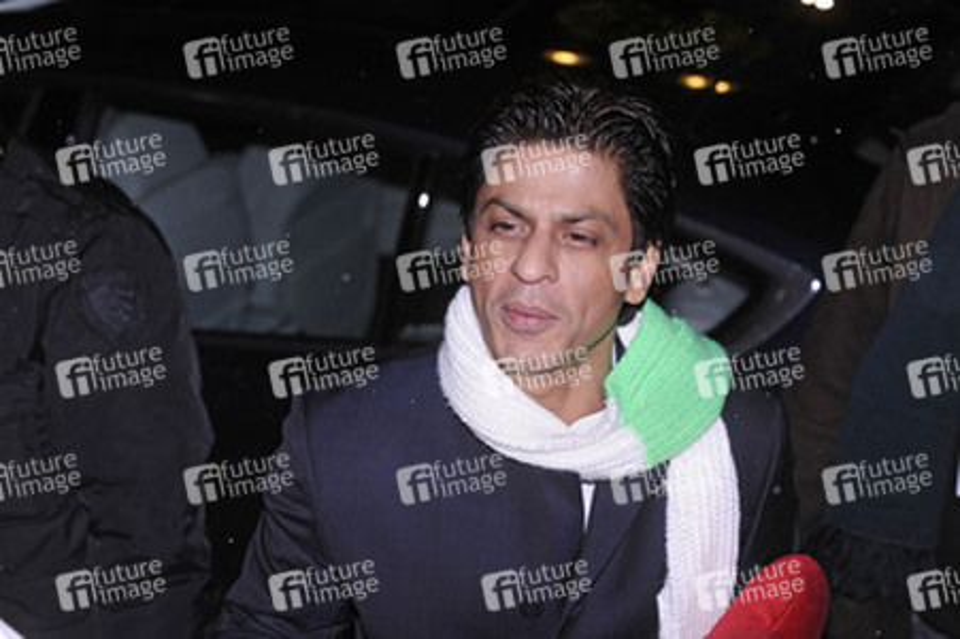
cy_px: 320
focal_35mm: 70
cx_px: 480
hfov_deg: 28.9
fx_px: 1865
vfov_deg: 19.4
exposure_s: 1/200
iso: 1250
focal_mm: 70
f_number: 6.3
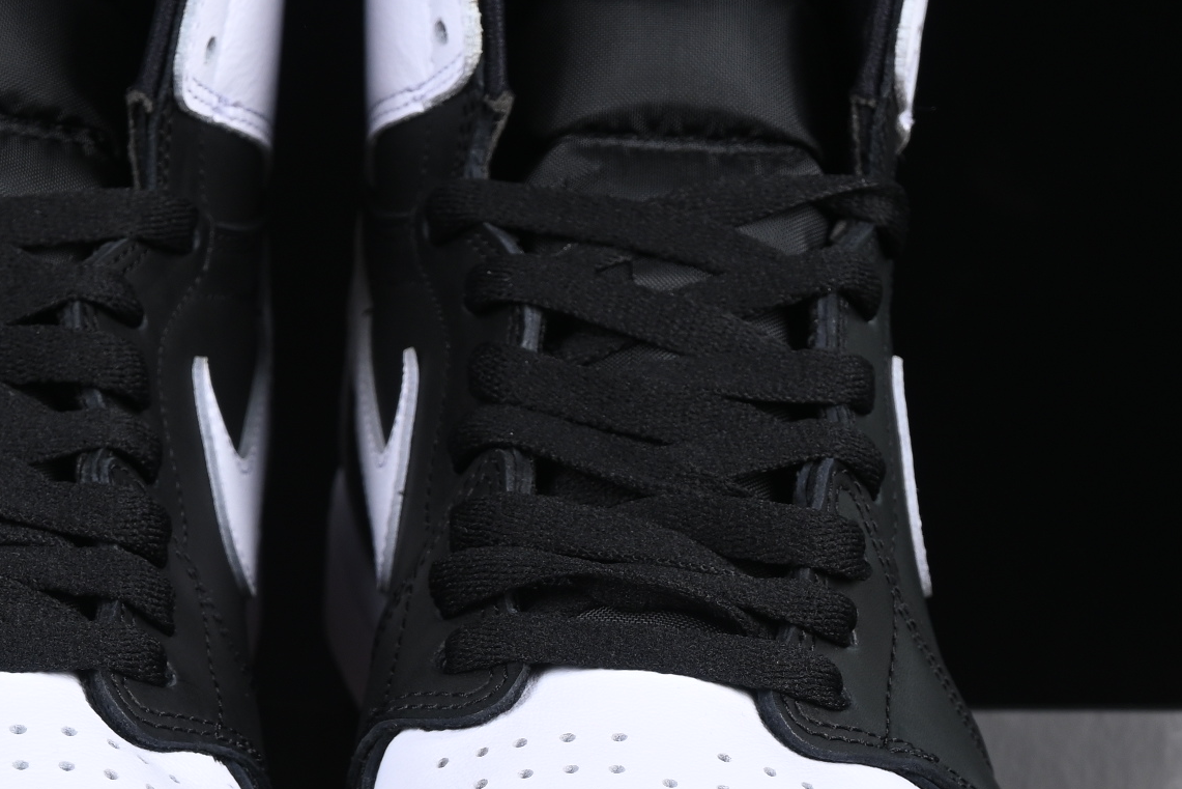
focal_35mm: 183
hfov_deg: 11.2
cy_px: 720
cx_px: 292
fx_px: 6009
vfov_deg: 7.5
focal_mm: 50
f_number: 6.3
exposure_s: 1/60
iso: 160
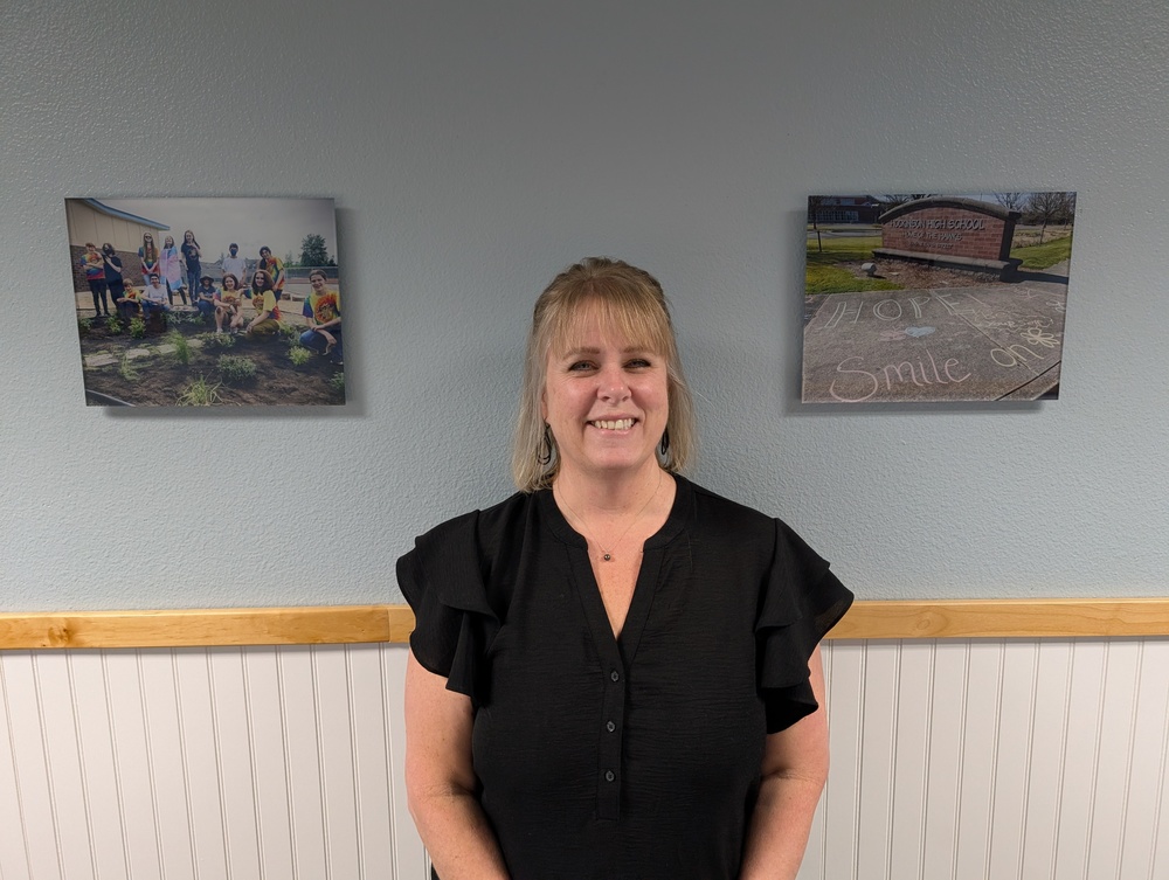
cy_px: 440
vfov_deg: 56.9
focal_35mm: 24
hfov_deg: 71.5
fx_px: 812
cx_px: 584
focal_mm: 6.9
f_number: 1.68
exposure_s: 1/120
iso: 361
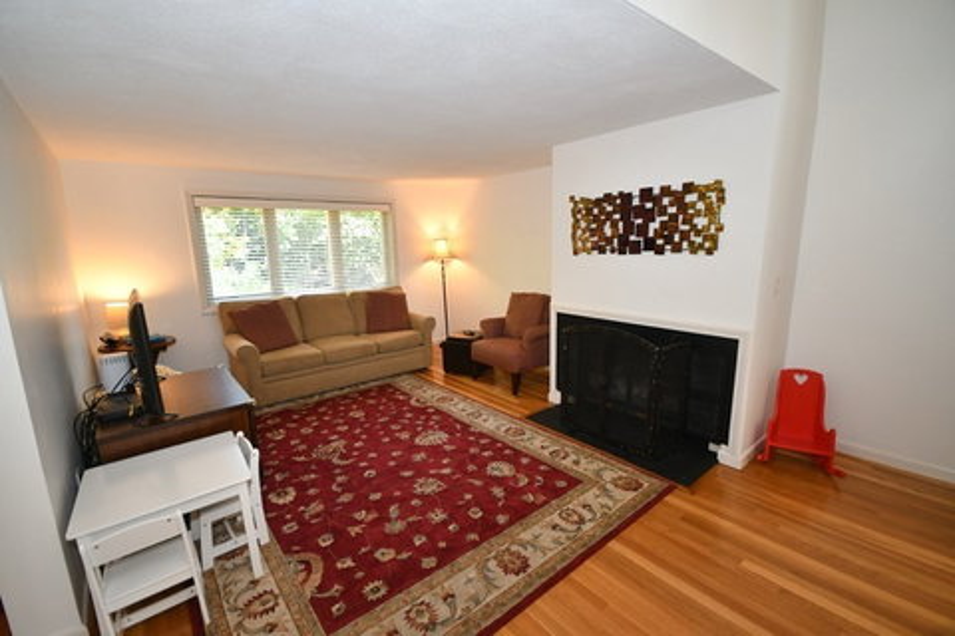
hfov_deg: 100.4
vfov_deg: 77.3
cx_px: 478
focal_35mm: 15
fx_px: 398
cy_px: 318
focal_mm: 10
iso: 800
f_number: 4
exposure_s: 1/60
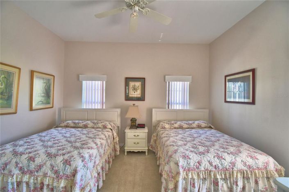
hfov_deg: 100.4
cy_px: 96
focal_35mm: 15
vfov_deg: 77.2
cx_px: 144
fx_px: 120
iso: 400
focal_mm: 10
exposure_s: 1/80
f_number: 4.5
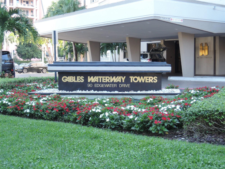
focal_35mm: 60
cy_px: 84
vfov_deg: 24.4
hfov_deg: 32.2
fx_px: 390
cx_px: 112
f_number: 4.7
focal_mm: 12.8
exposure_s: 1/60
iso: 250
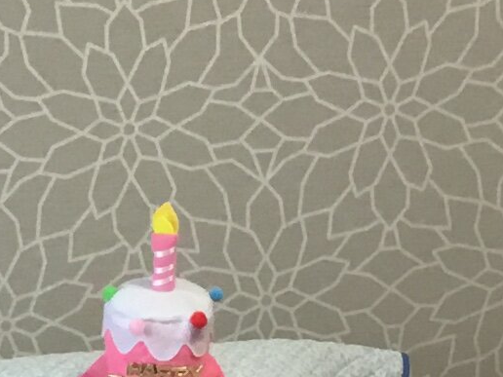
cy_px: 665
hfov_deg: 10.1
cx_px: 395
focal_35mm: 196
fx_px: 2848
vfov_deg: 7.4
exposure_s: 1/30
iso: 80
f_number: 2.4
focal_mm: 3.3
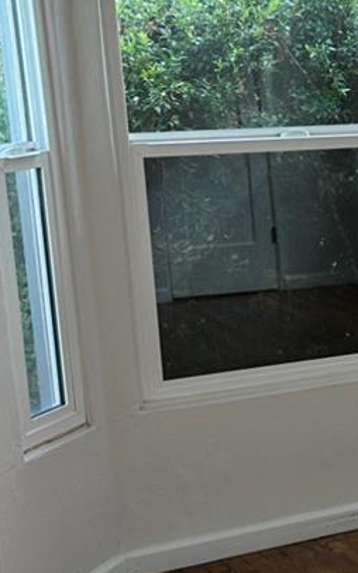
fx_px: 1466
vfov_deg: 22.0
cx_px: 753
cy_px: 351
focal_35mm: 94
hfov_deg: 12.1
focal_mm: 6.86
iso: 80
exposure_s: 1/120
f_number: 1.78
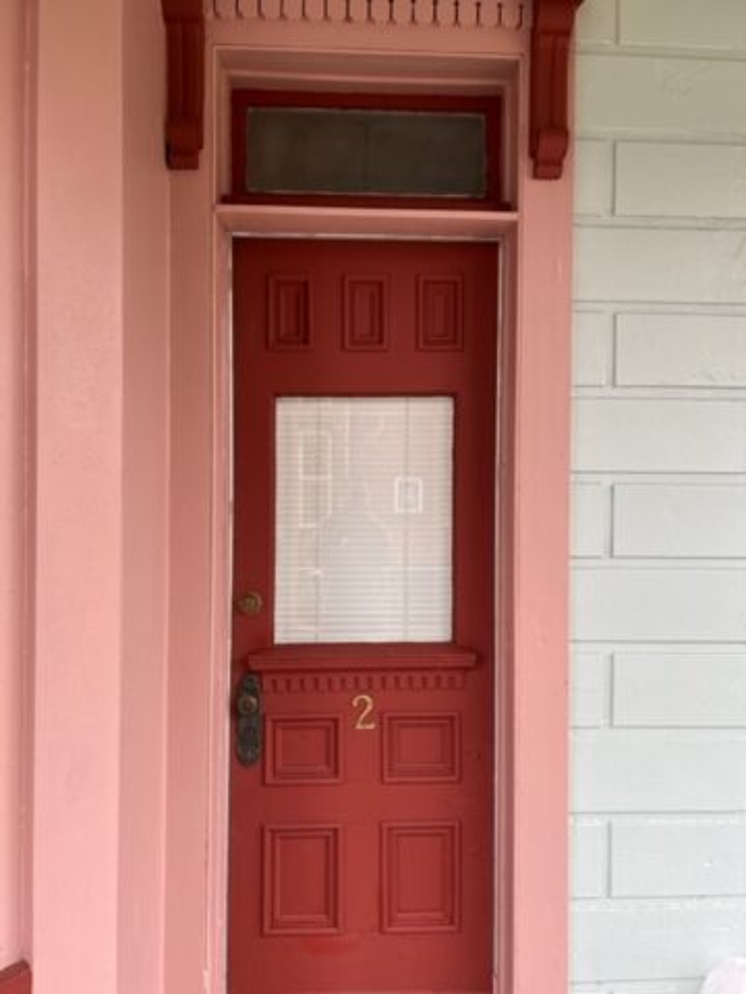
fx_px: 747
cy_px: 497
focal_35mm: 26
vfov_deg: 67.3
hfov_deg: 53.1
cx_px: 373
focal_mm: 5.7
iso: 40
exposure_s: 1/121
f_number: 1.5
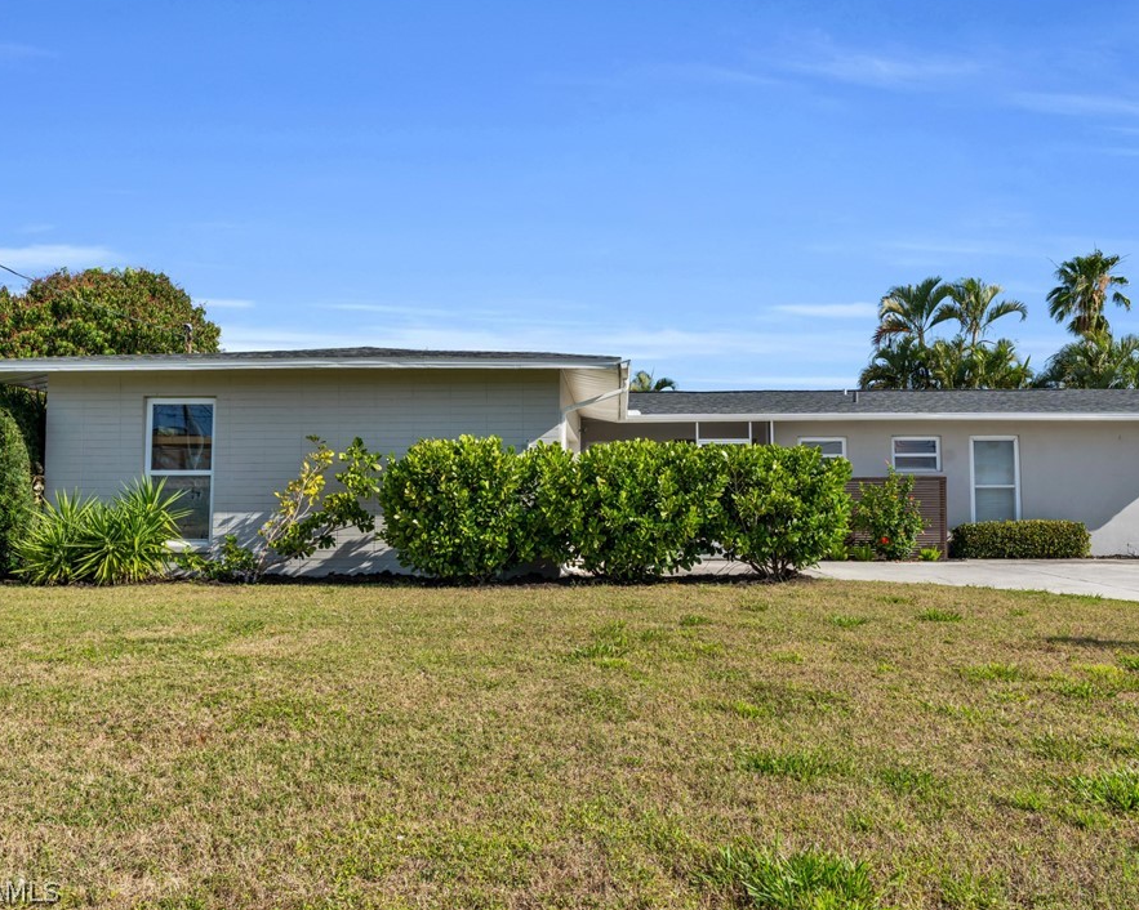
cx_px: 605
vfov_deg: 48.5
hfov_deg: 58.7
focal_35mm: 30
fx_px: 1011
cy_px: 447
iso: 200
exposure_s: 1/400
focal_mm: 26
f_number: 9
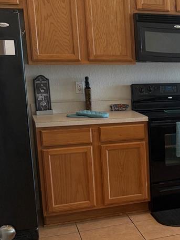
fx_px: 437
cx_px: 228
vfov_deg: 30.6
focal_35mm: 63
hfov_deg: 21.3
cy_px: 145
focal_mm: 6.76
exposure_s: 1/120
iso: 250
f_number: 1.78
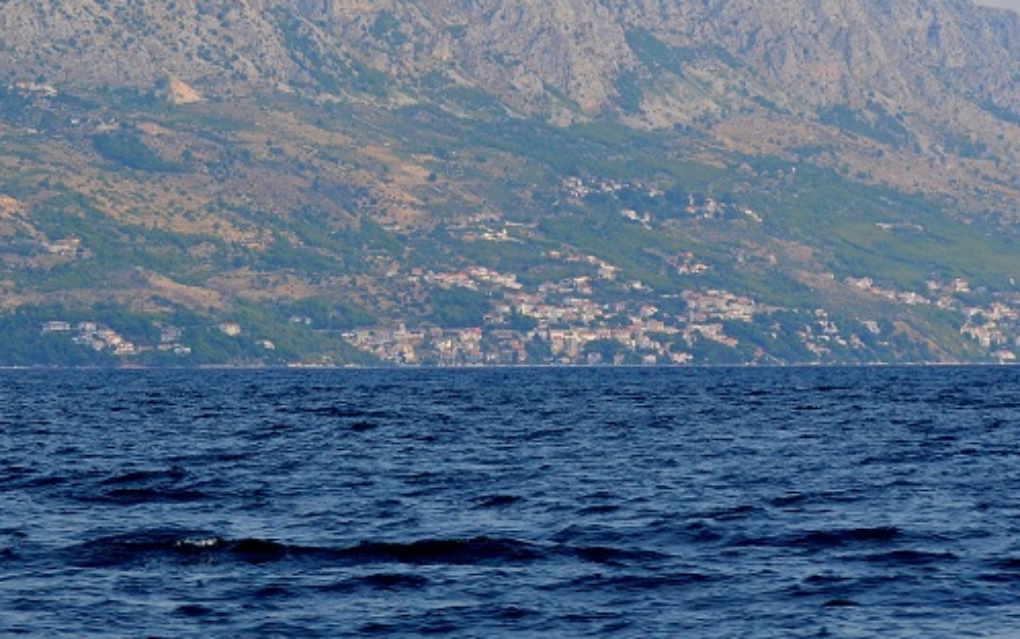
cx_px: 269
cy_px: 183
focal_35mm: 214
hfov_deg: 9.8
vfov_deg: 6.1
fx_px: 5953
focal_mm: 70
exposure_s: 1/2500
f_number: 5.6
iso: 400
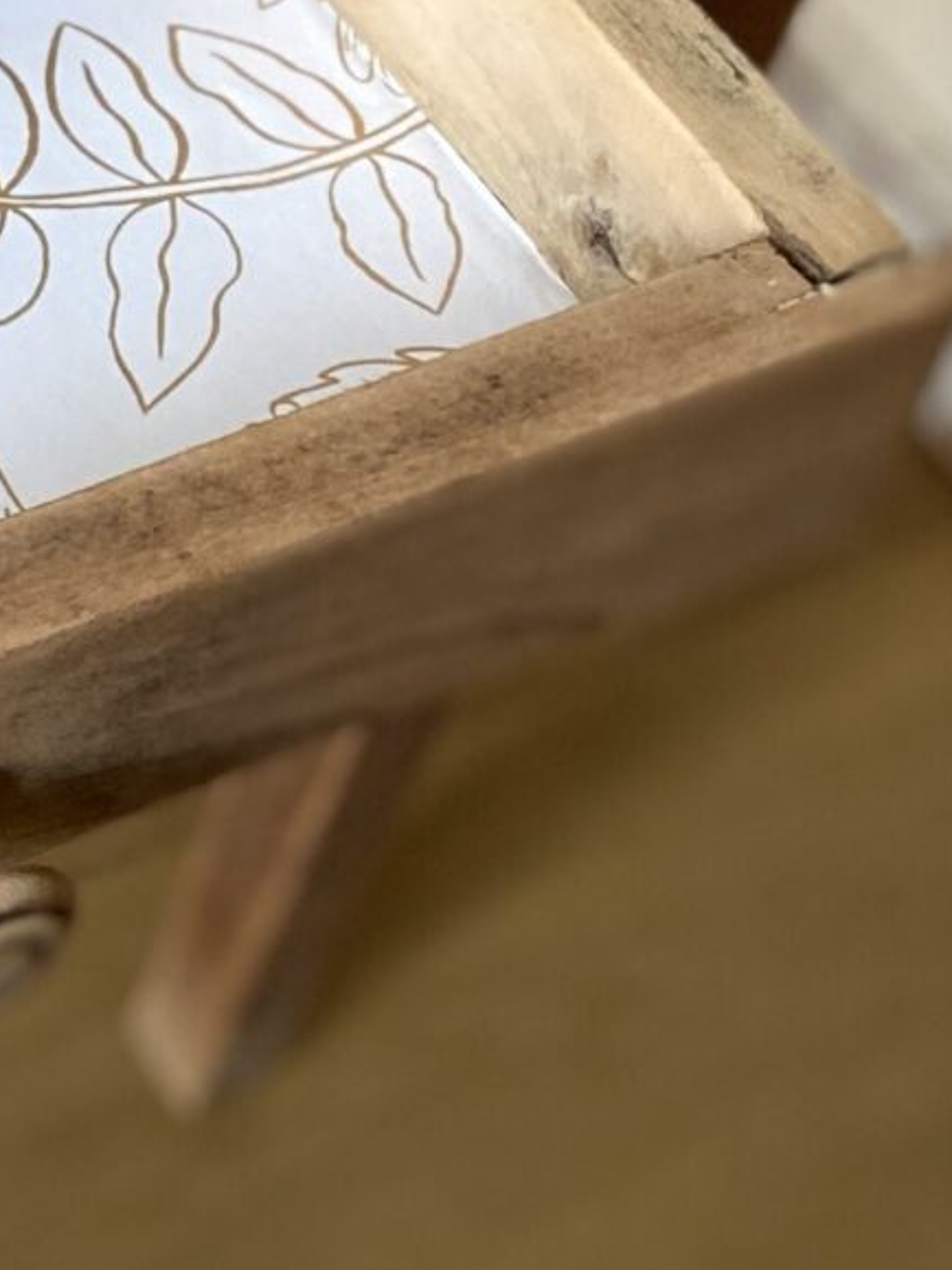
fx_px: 4218
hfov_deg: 11.8
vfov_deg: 16.4
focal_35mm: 115
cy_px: -265
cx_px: -794
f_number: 1.8
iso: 200
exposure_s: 1/60
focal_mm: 4.25
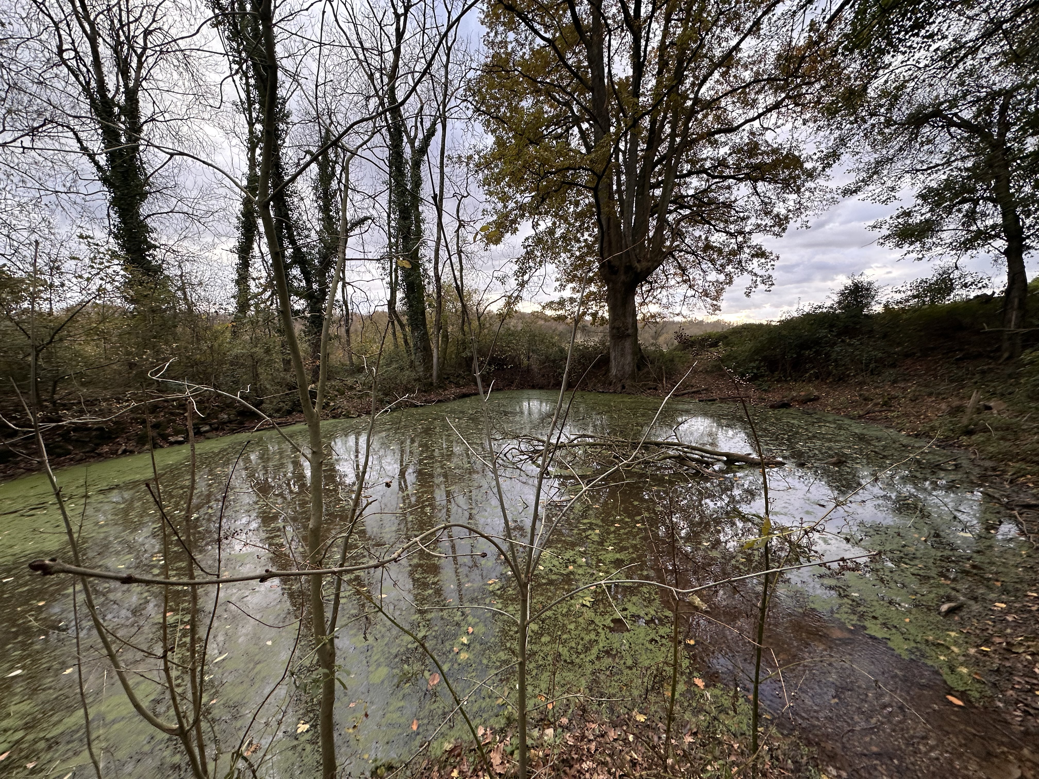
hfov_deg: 102.1
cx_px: 520
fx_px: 420
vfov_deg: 85.7
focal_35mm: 14
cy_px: 390
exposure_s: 1/103
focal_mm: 2.22
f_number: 2.2
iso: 40
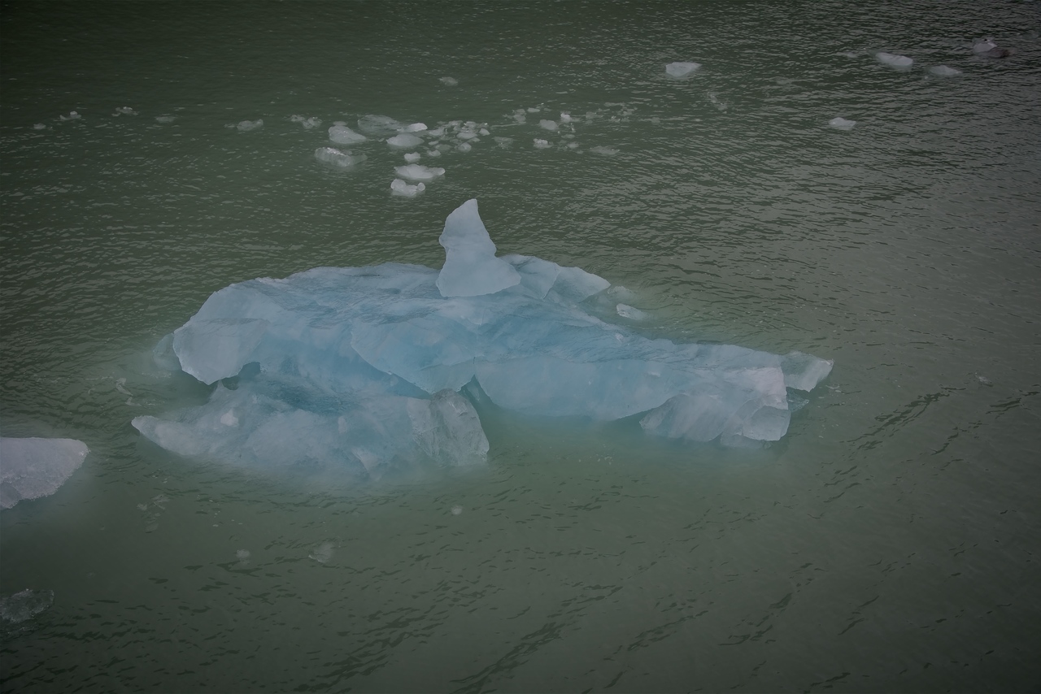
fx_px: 1273
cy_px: 347
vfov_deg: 30.5
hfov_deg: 44.5
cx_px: 520
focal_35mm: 44
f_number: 7.1
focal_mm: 44
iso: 100
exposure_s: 1/125
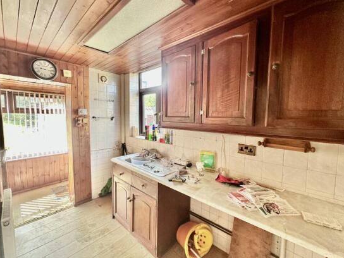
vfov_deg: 81.7
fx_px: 149
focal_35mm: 15
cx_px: 167
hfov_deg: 98.1
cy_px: 128
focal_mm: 2.22
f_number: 2.2
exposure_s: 1/99
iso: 160
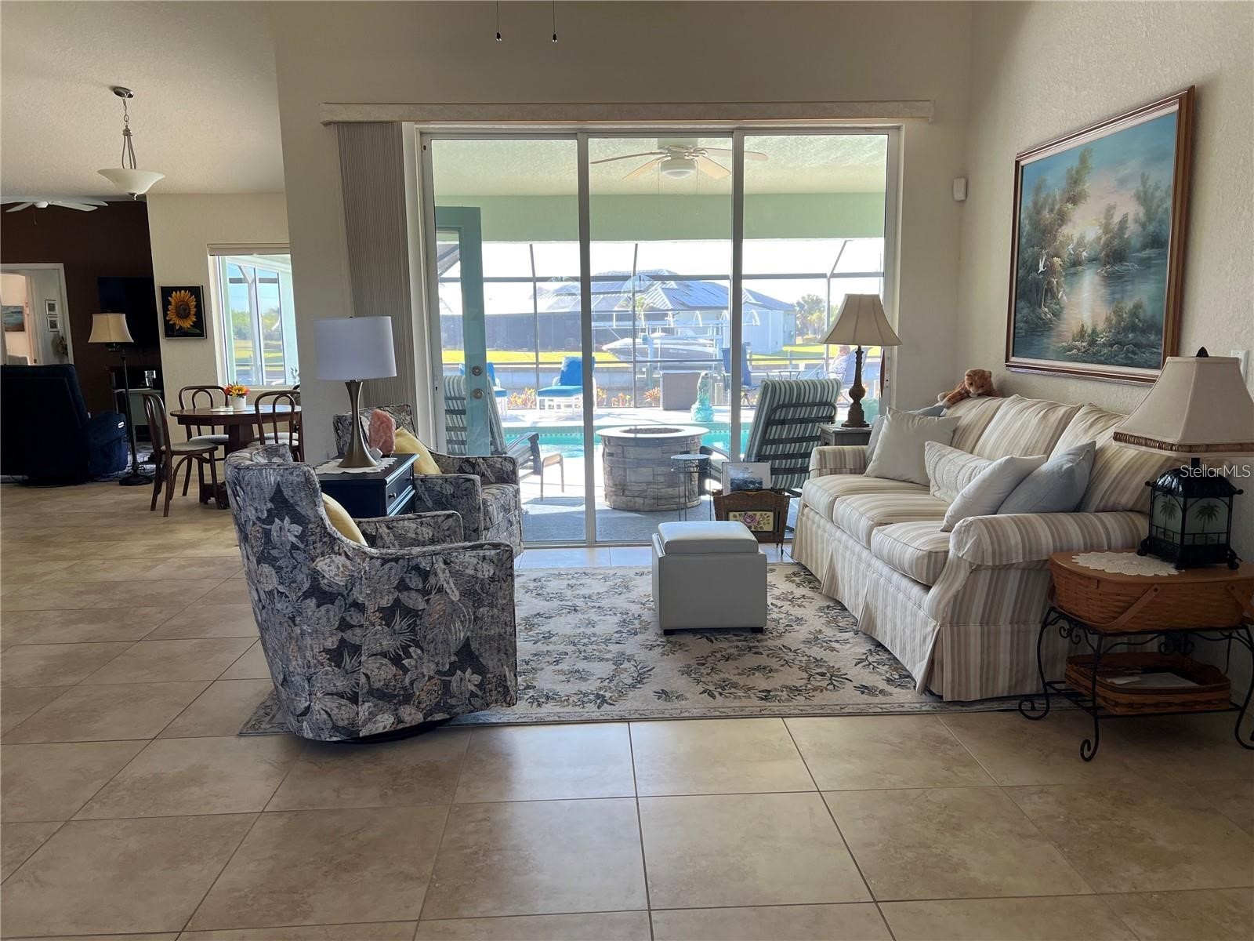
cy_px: 470
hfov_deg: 67.3
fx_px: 942
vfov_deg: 53.1
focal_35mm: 26
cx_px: 627
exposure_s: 1/121
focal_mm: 5.7
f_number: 1.5
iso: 40
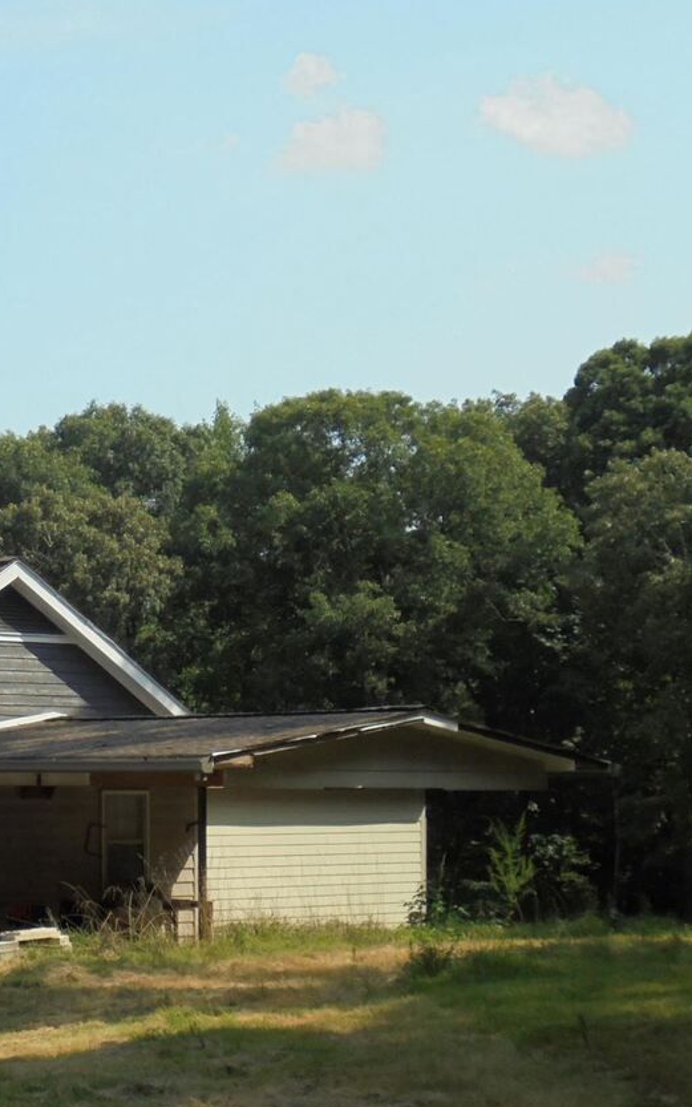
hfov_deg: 17.8
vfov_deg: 29.3
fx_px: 2111
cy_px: 626
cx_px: -121
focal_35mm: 70
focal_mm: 7.8
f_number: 4.5
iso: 100
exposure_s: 1/500
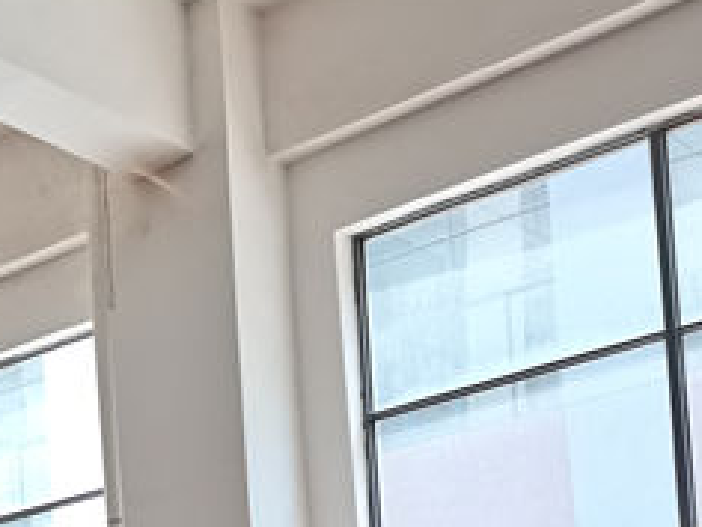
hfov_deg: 20.3
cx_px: -211
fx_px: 1785
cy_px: 875
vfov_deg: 15.1
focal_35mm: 88
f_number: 1.8
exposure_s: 1/100
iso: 100
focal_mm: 5.58
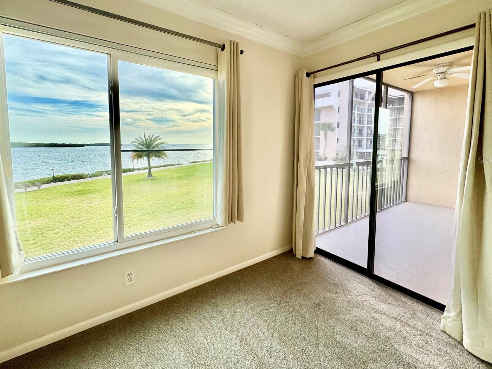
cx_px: 231
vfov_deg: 77.7
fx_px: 227
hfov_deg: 94.4
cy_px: 160
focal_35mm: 16
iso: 40
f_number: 2.2
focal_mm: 2.22
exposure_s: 1/185
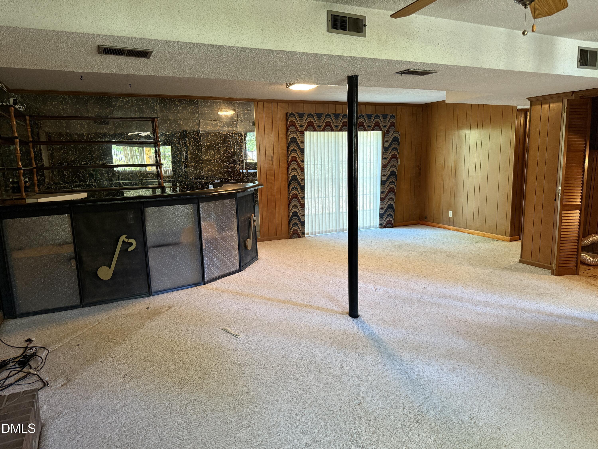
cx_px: 299
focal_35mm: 24
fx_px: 415
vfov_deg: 56.8
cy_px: 224
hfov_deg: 71.6
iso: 400
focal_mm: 6.76
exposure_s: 1/60
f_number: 1.78
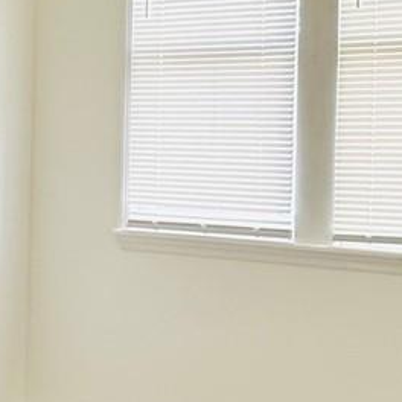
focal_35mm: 75
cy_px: 140
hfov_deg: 22.9
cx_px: 274
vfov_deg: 23.0
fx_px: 985
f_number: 2.2
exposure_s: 1/138
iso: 40
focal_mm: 2.22
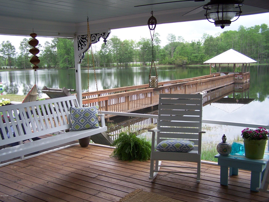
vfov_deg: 37.7
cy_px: 101
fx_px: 295
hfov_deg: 49.0
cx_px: 134
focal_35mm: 38
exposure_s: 1/250
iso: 80
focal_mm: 6.3
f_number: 2.8
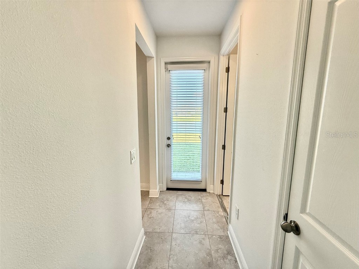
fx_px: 145
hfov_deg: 102.1
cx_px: 180
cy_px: 134
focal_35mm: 14
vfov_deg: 85.7
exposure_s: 1/211
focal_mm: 2.22
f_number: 2.2
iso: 64
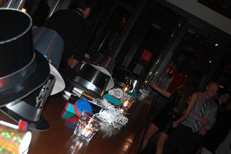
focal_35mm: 53
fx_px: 340
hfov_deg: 37.4
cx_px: 95
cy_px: 94
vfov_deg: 25.4
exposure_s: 1/60
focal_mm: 28
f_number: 4.2
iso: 400
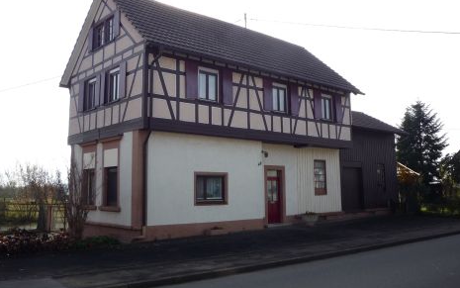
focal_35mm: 35
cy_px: 121
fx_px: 439
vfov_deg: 36.2
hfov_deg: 55.3
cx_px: 234
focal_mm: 5.2
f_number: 4
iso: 100
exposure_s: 1/400
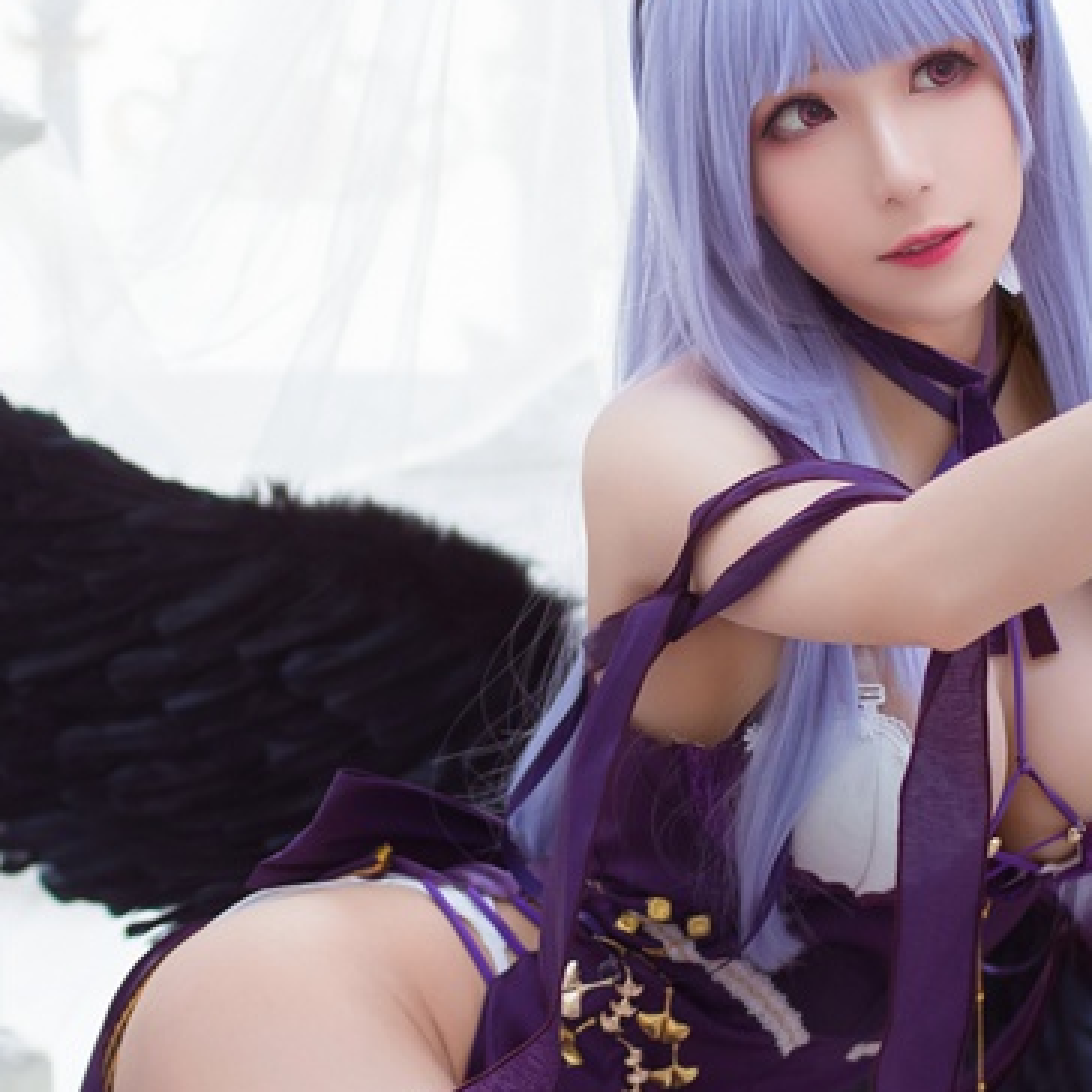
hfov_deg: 11.5
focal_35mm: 152
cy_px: 588
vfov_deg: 11.5
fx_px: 5425
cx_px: 432
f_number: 2.5
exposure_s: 1/200
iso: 200
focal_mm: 50
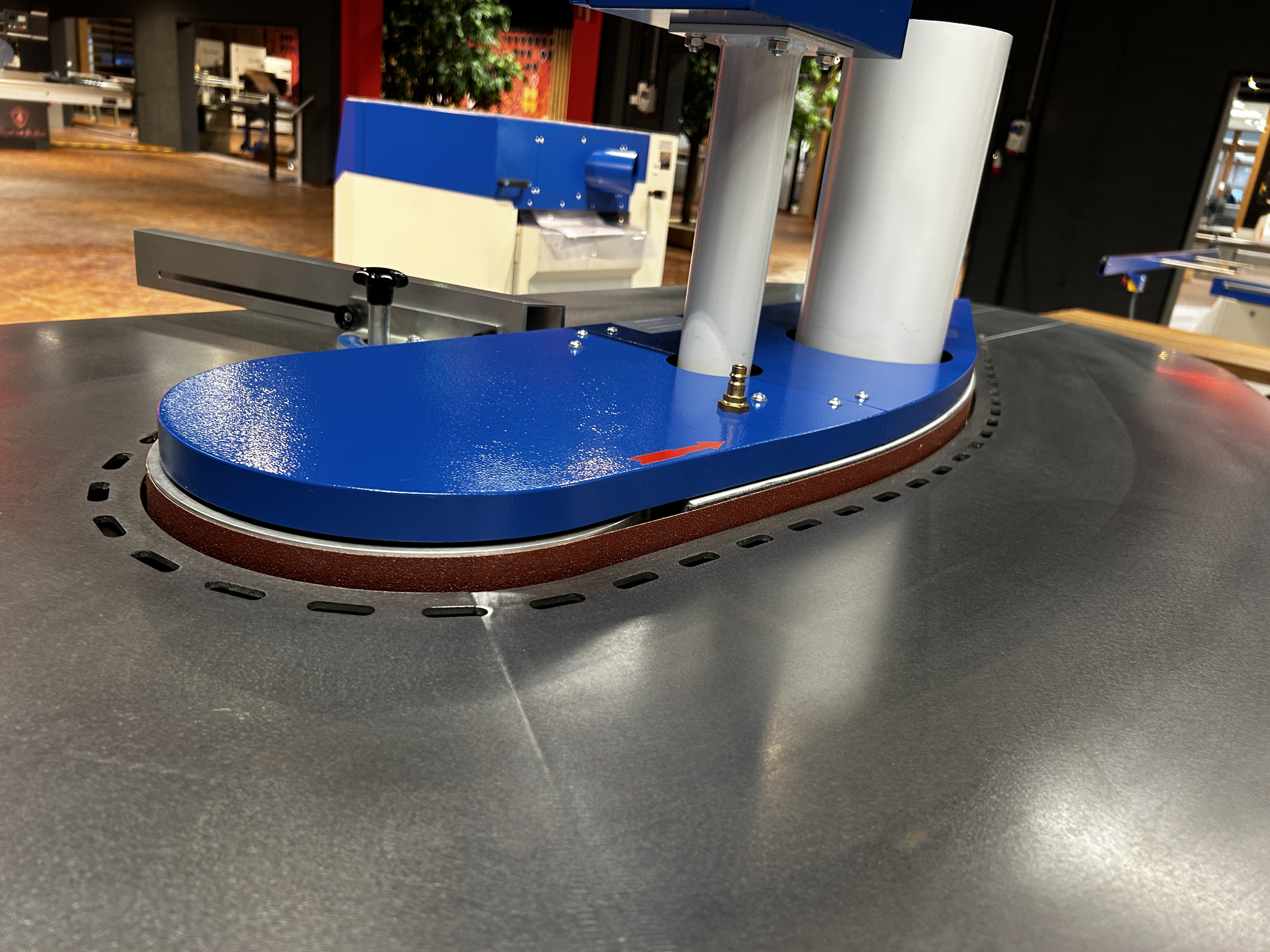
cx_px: 635
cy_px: 476
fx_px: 954
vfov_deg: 53.1
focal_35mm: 26
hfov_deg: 67.3
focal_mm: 5.7
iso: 160
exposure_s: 1/50
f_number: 1.5
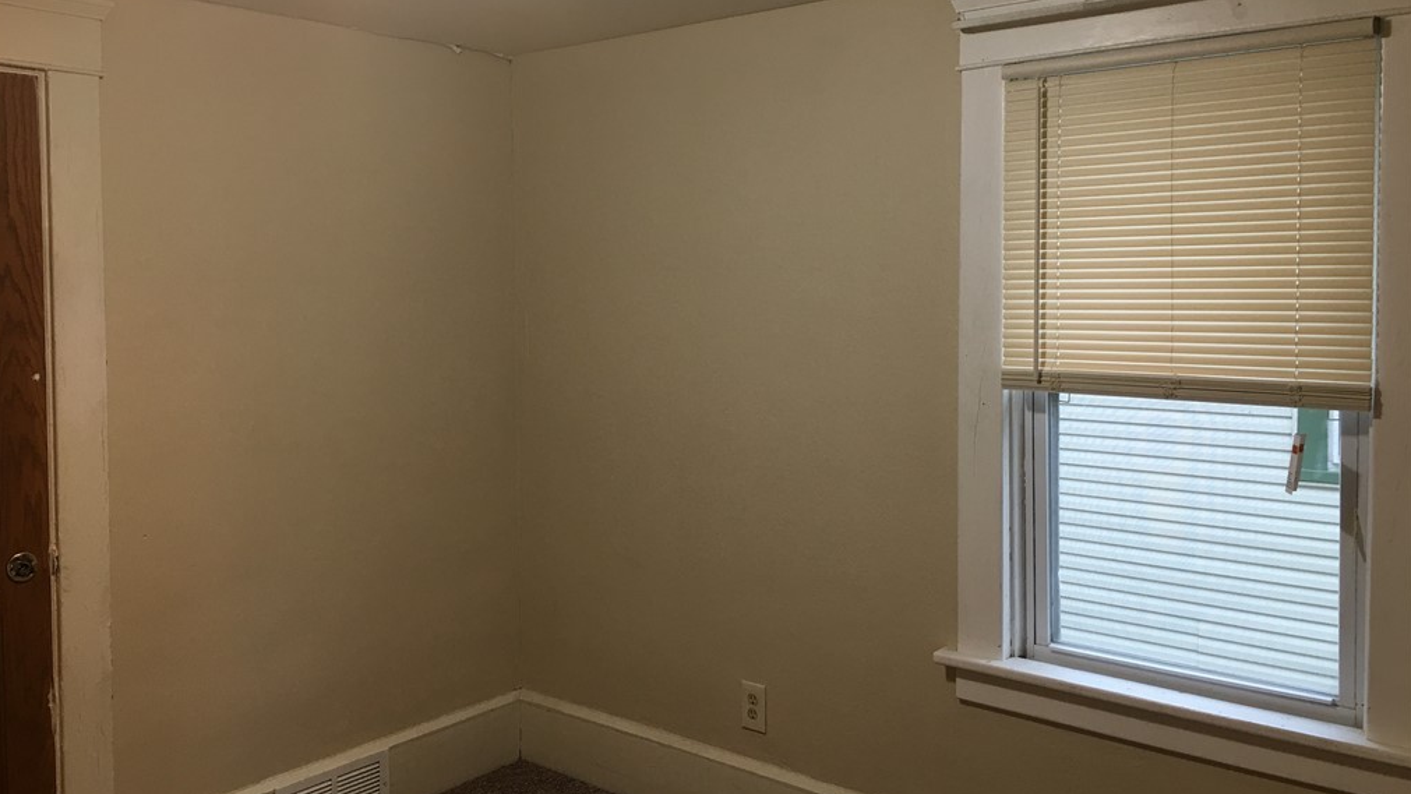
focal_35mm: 32
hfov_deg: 61.0
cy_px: 343
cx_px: 701
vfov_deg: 36.6
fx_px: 1197
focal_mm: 4.15
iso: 25
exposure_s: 1/15
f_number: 2.2
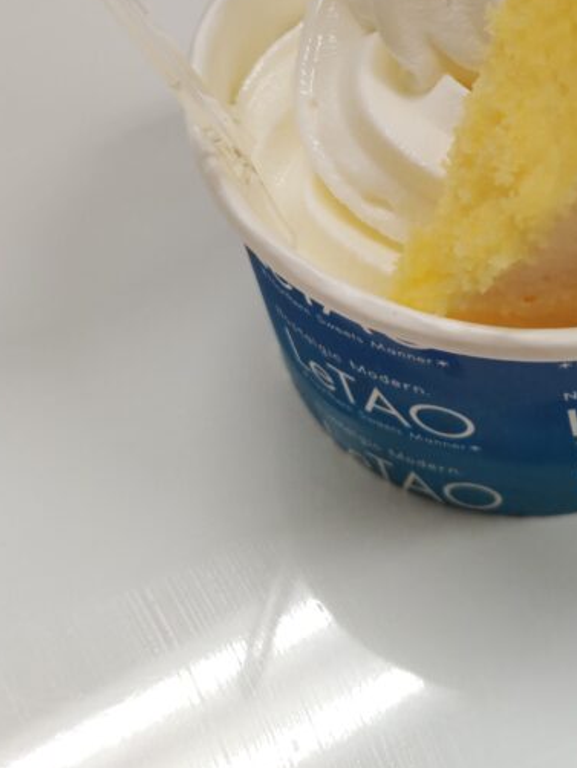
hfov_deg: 26.8
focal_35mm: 53
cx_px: 496
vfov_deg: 34.1
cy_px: 75
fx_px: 1177
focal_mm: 4.8
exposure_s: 1/50
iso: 219
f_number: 1.79
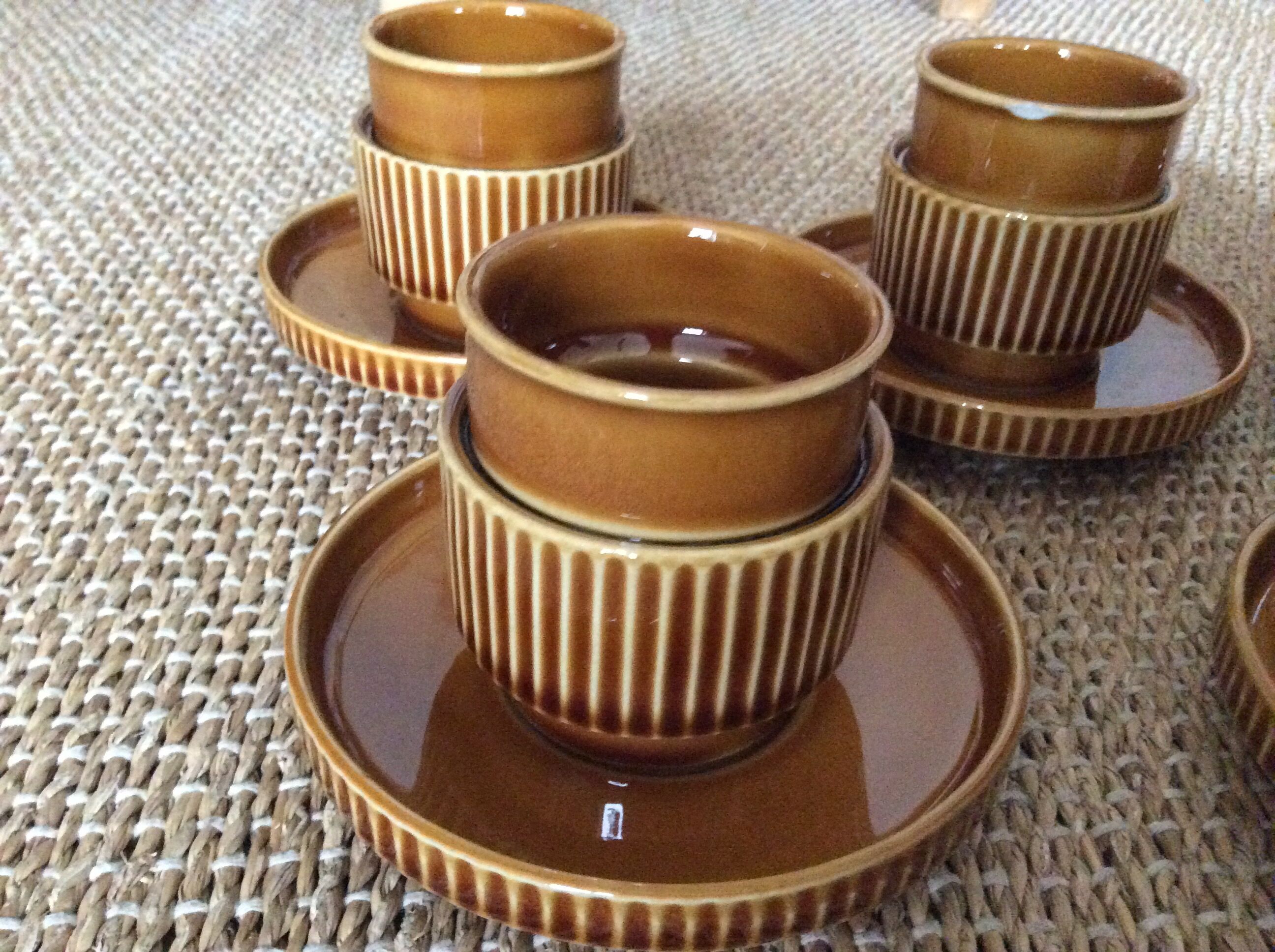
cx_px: 638
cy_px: 476
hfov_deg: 56.9
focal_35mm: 32
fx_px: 1177
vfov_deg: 44.1
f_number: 2.4
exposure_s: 1/17
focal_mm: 3.3
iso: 640
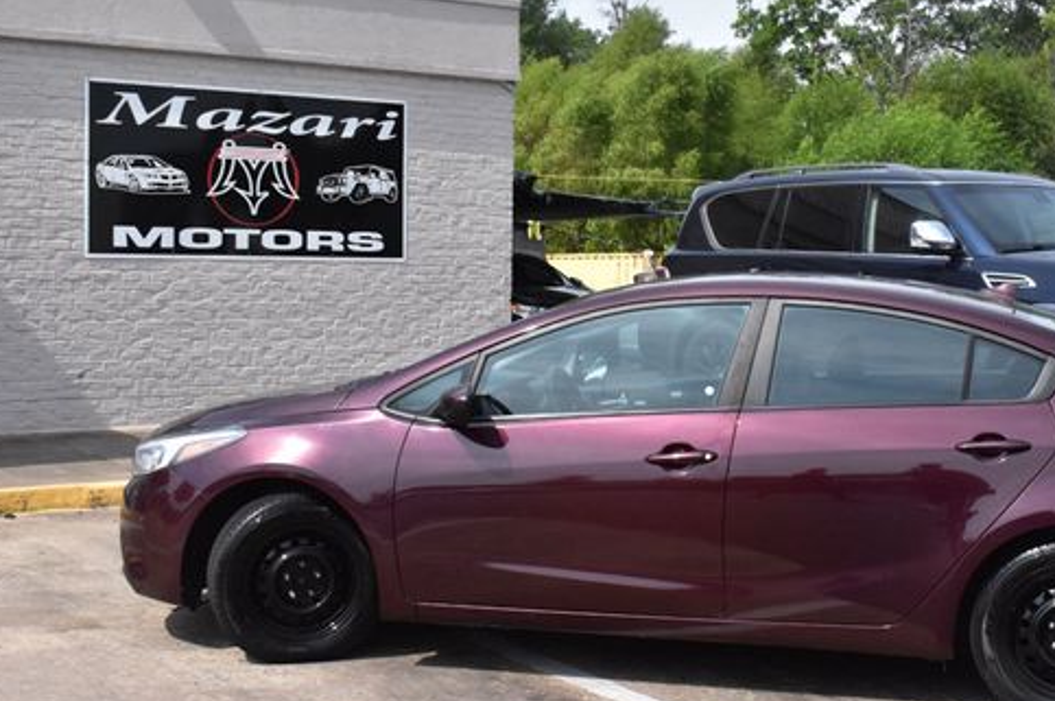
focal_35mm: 58
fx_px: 1688
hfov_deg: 34.5
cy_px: 321
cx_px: 684
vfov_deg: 23.5
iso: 2500
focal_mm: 29
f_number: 14
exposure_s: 1/2000
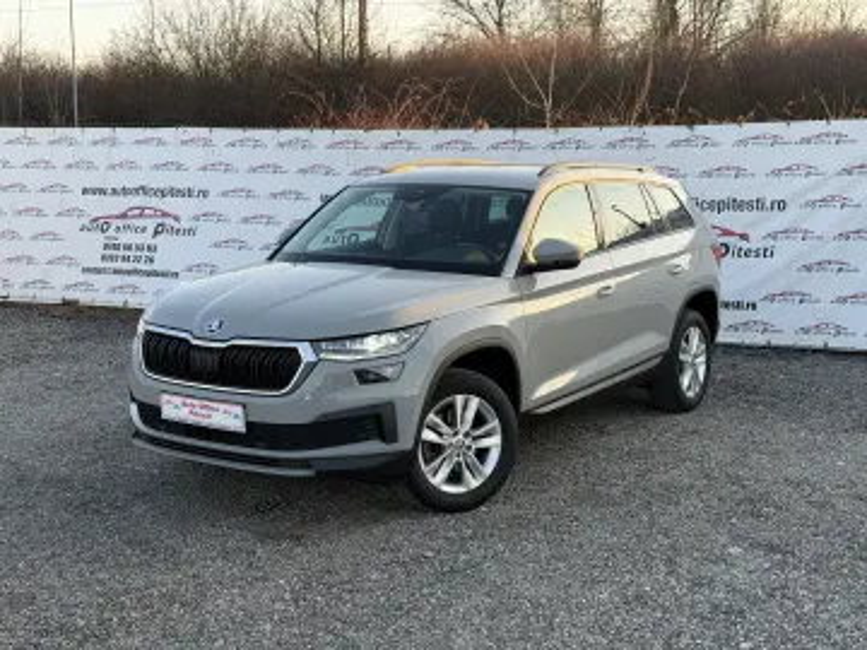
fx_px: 1202
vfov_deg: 30.3
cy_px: 325
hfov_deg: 39.7
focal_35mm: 48
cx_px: 434
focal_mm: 6.76
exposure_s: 1/527
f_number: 1.78
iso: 64
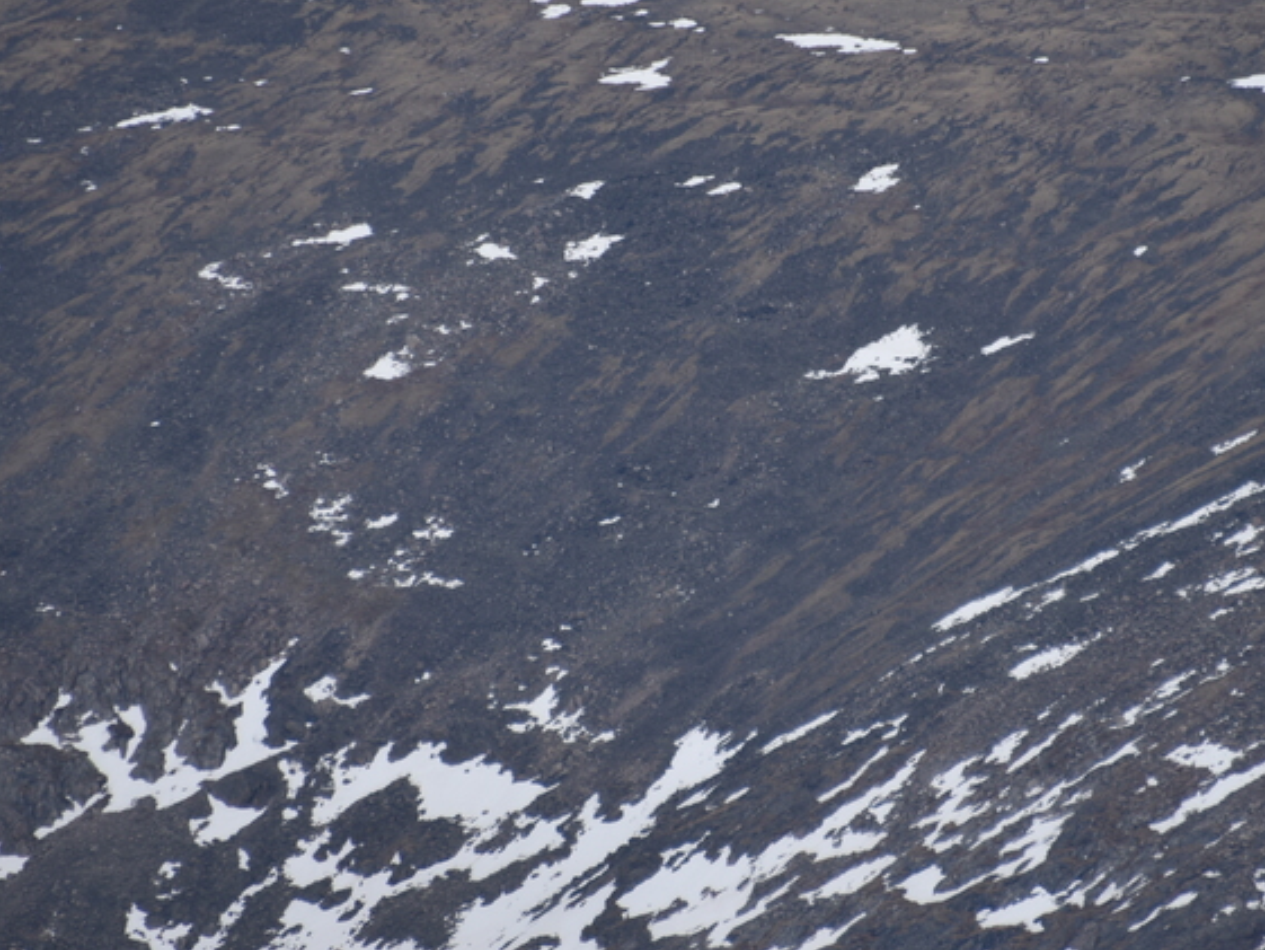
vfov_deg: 2.3
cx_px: 755
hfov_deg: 3.0
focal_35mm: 658
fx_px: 24051
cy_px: 314
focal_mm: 300
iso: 100
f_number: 6.3
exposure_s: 1/640
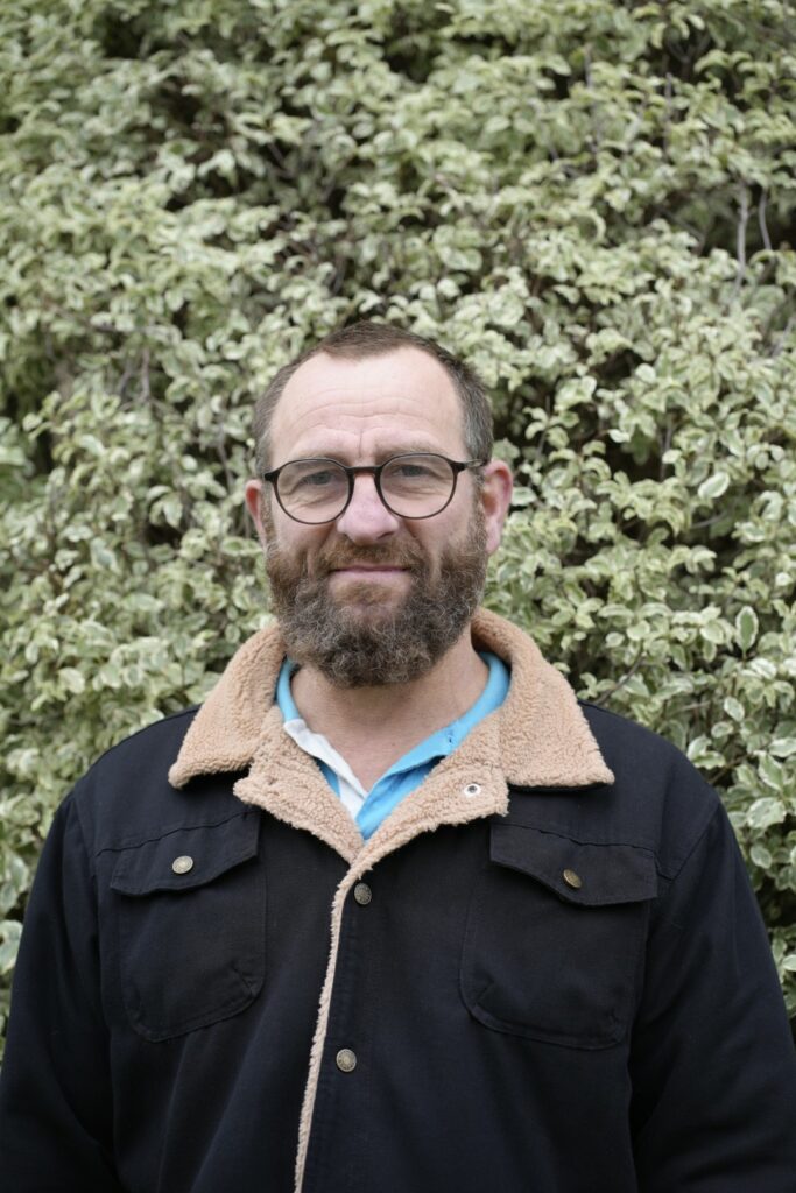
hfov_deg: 16.1
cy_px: 596
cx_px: 398
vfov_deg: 23.9
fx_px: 2818
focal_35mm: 85
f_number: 4
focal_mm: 85
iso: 200
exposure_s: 1/160
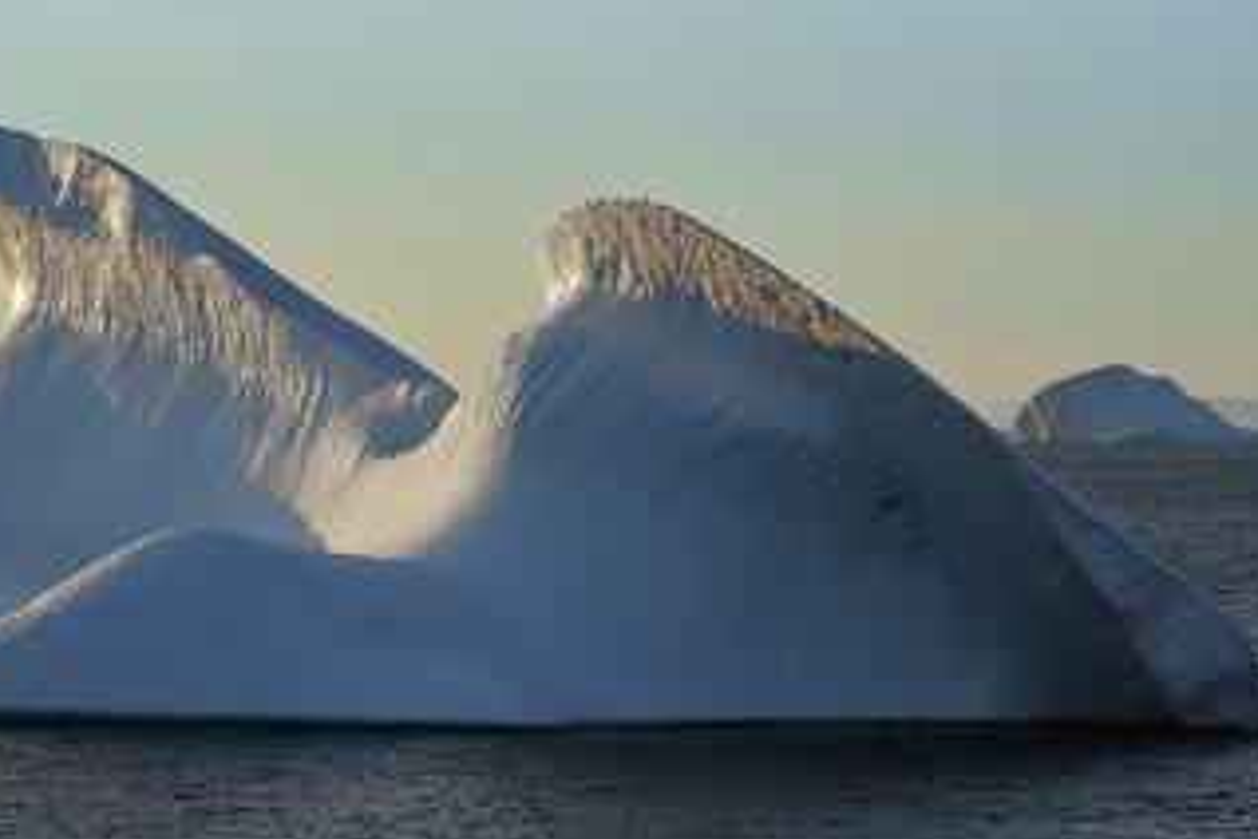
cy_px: 475
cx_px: 467
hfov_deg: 9.4
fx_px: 7617
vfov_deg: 6.3
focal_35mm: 218
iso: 200
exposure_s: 1/320
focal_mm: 165
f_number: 9
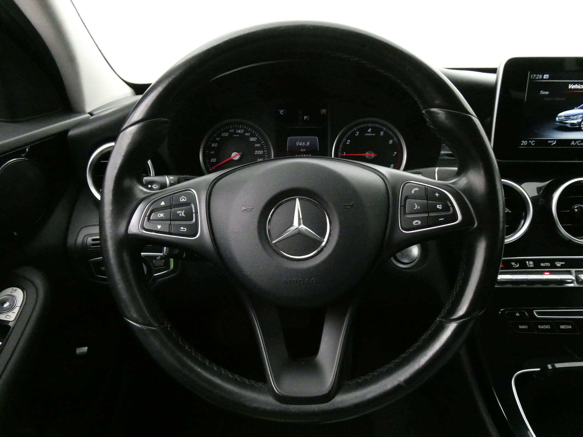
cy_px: 218
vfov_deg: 56.8
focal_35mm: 24
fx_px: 404
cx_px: 292
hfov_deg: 71.6
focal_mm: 4.3
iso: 1600
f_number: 3.3
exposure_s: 1/25
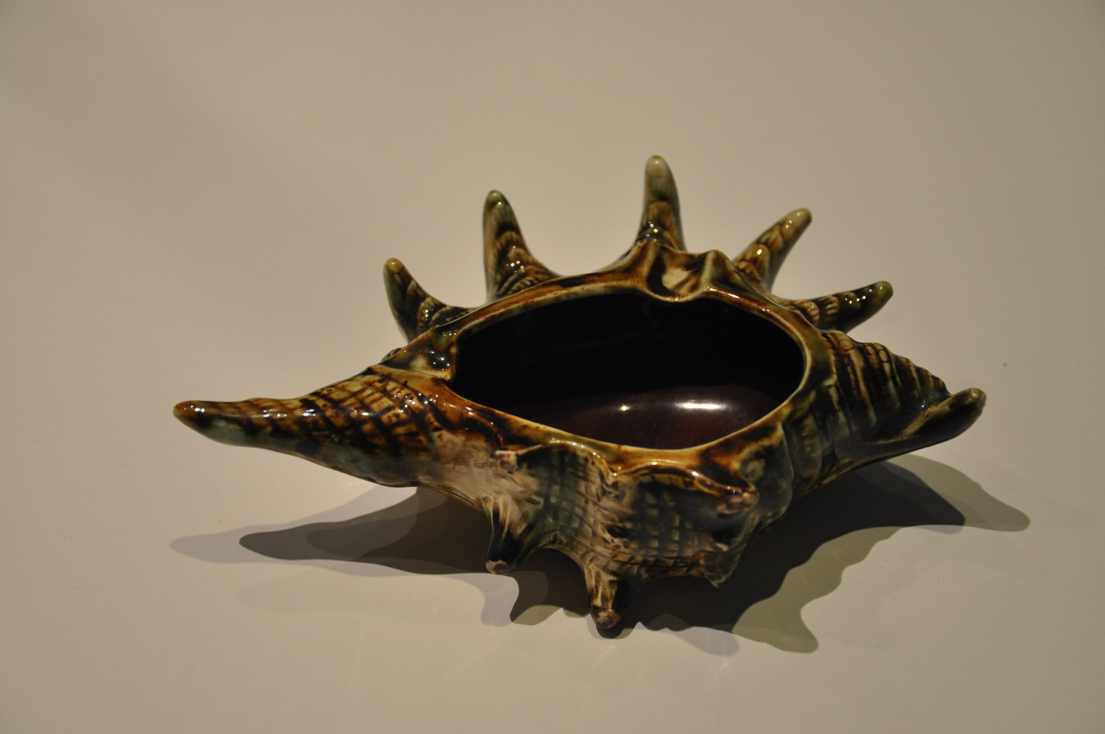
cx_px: 552
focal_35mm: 78
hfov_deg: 26.0
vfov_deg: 17.4
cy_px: 367
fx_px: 2391
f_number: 5
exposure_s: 1/50
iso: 800
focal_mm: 52
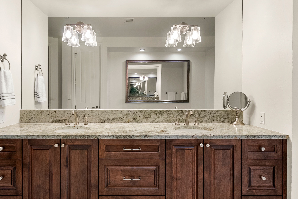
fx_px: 180
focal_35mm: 22
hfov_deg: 78.9
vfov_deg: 57.8
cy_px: 94
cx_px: 131
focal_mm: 17.6
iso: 250
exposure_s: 1/8
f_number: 8
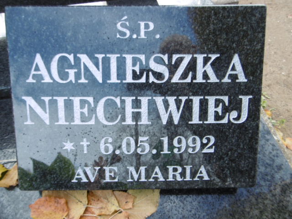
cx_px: 146
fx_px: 202
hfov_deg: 71.6
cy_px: 110
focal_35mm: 24
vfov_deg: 56.8
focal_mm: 4.3
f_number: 3.1
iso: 100
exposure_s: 1/100
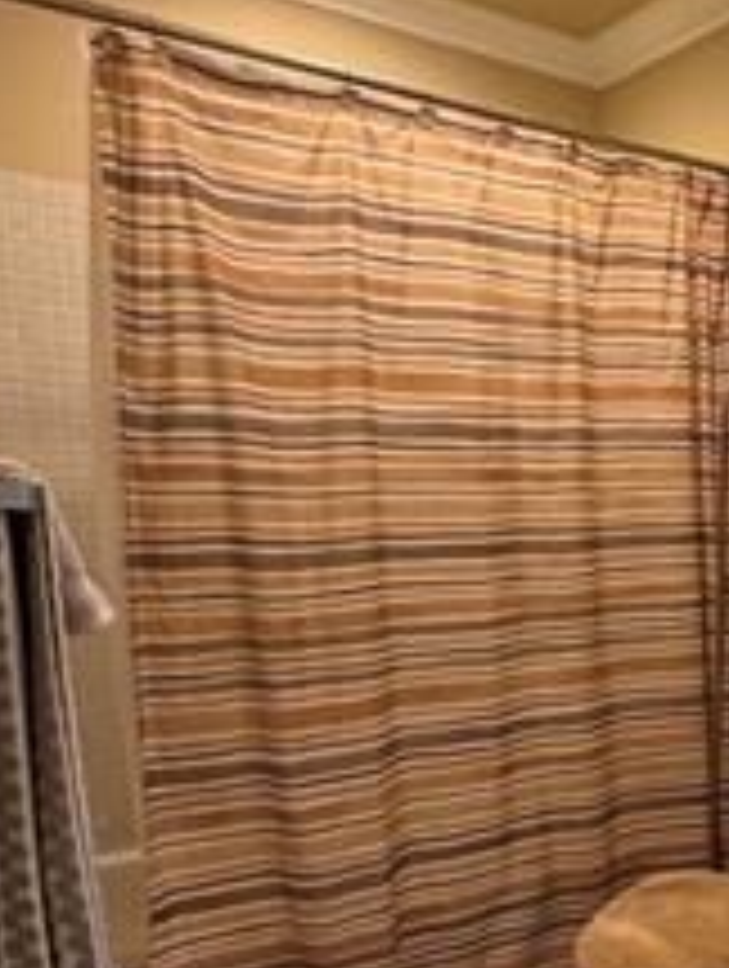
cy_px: 653
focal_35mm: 39
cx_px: 958
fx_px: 1092
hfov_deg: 29.4
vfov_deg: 47.0
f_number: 2.2
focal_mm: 2.22
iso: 200
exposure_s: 1/60
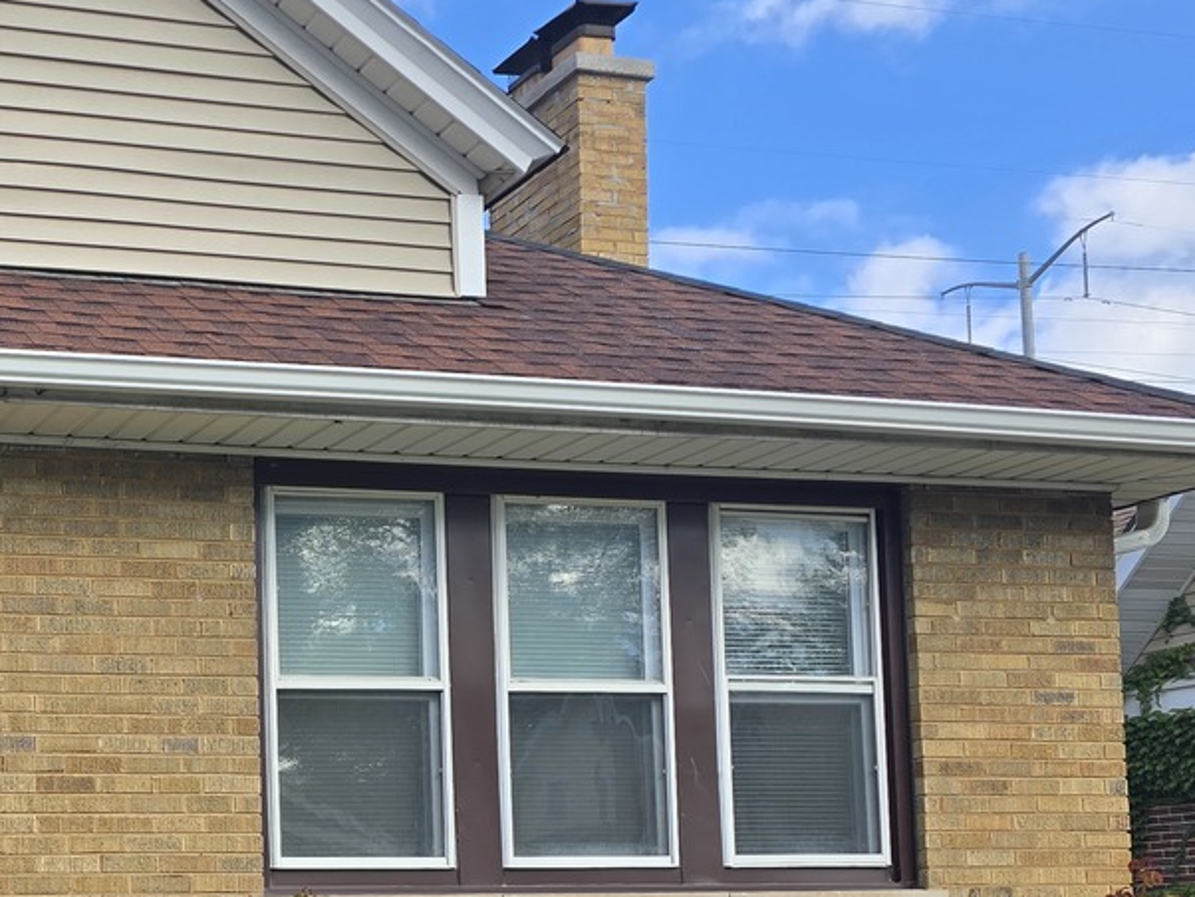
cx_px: -52
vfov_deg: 25.5
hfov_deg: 31.7
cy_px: 851
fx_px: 1899
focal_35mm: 55
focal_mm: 6.3
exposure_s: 1/430
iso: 12
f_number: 1.7
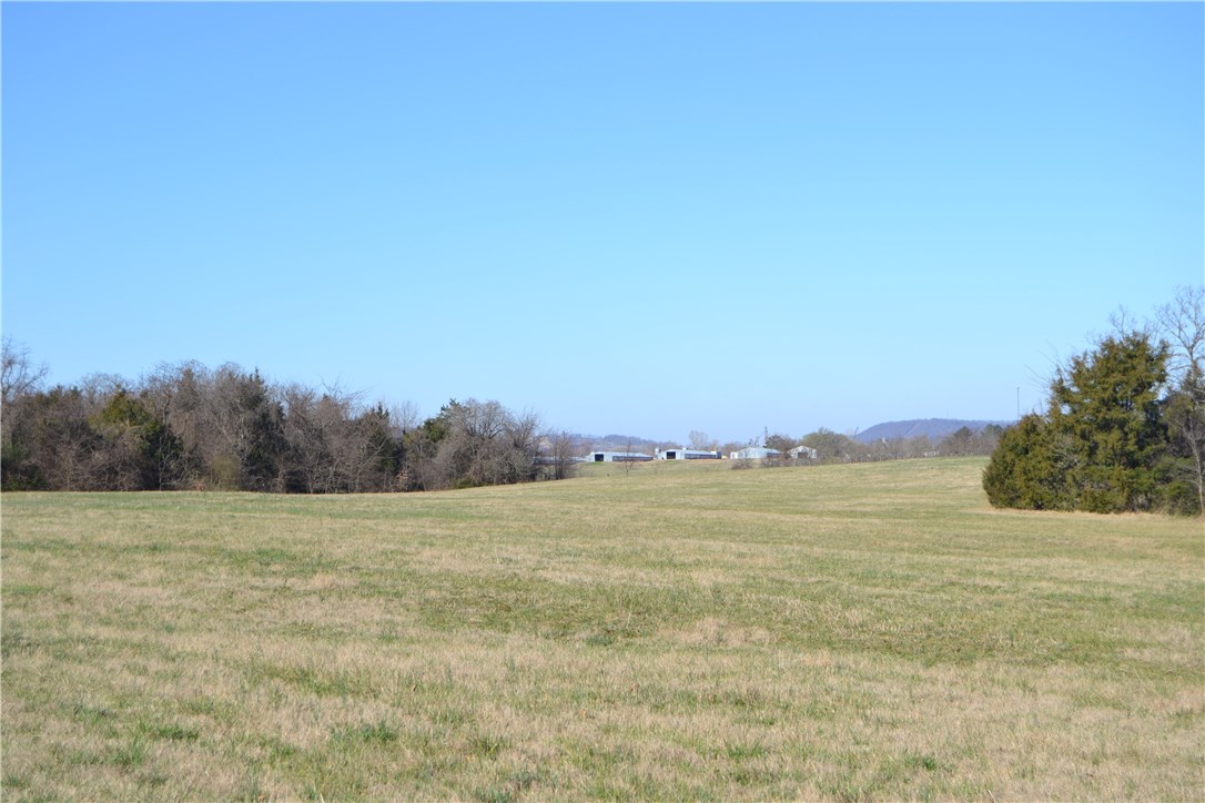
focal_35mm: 63
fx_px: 2109
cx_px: 602
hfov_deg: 31.9
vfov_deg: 21.6
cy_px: 402
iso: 100
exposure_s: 1/250
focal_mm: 42
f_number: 8
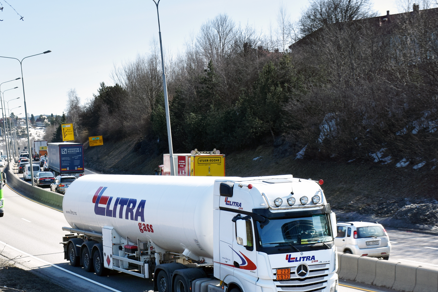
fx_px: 1083
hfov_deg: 22.8
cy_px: 203
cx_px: 139
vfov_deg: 15.3
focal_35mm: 89
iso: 250
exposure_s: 1/500
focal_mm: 40
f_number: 8
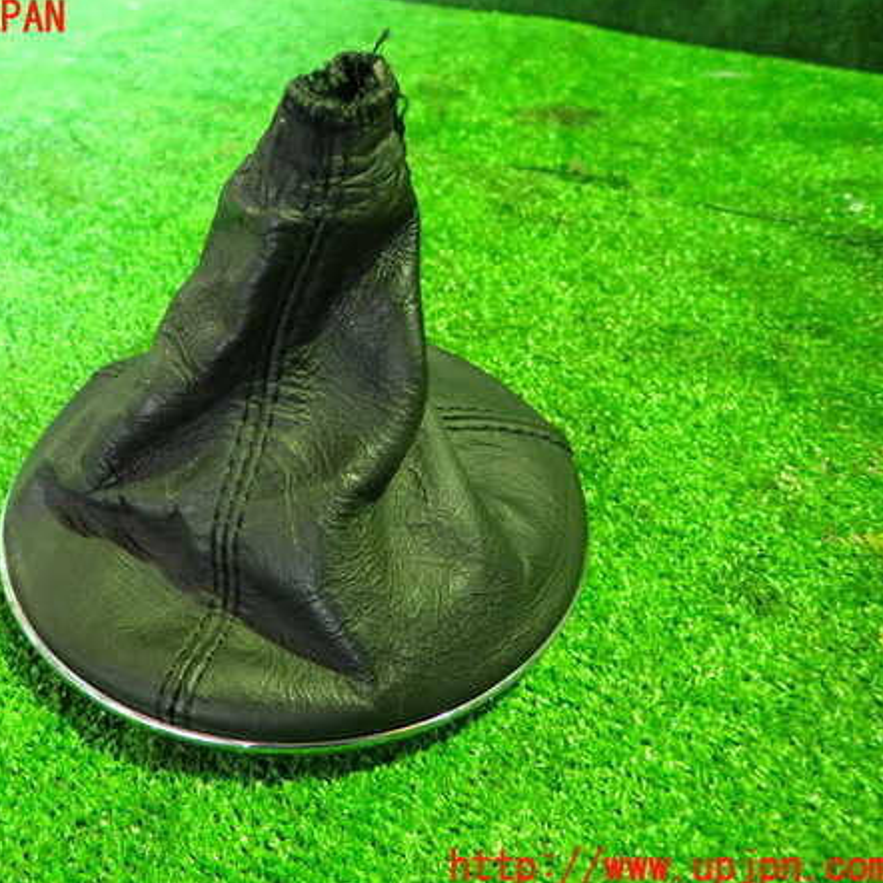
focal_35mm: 30
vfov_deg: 54.0
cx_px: 302
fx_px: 866
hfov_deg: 53.1
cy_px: 443
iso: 800
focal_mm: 4.5
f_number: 2
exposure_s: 1/30
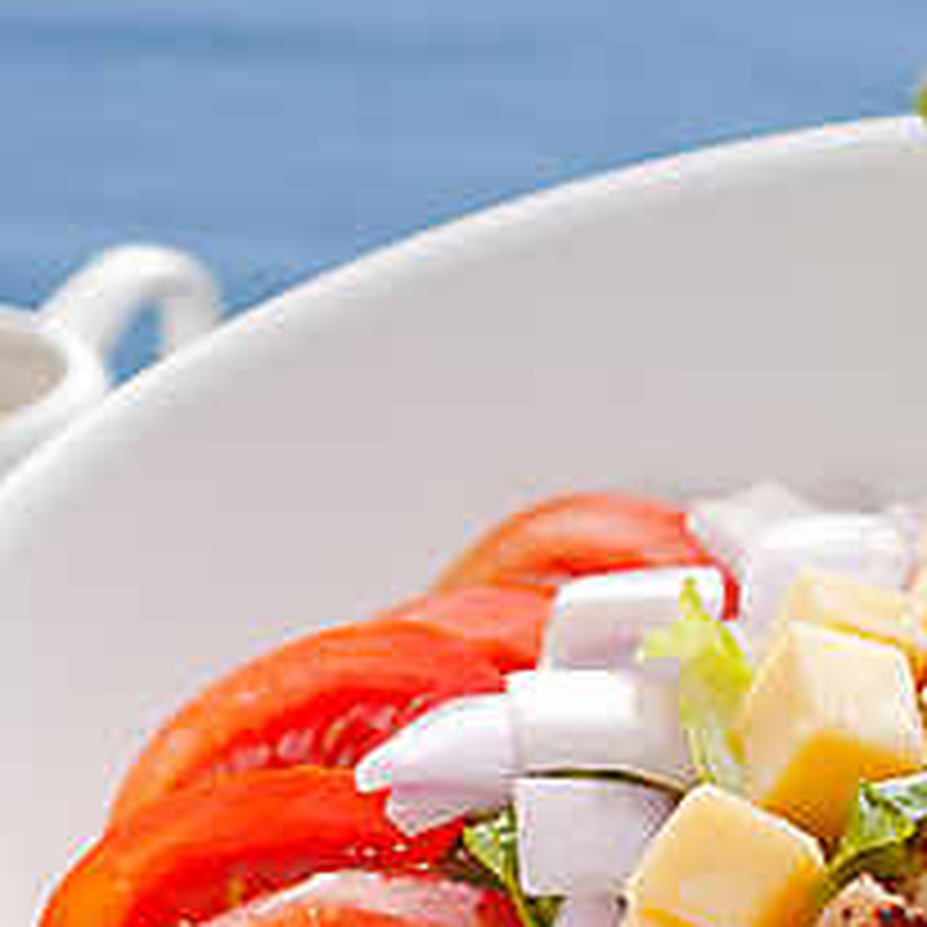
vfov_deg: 7.8
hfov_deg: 7.8
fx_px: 6756
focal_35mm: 223
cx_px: 918
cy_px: 693
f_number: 4.5
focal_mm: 60
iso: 200
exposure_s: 1/200
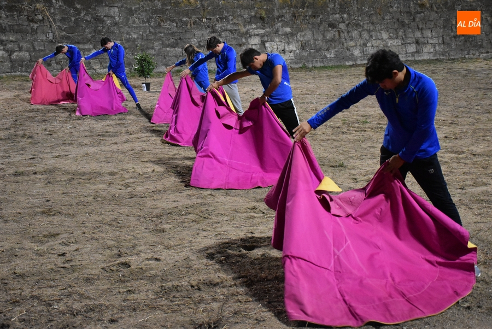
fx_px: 616
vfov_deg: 29.9
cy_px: 164
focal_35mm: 45
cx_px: 246
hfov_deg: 43.6
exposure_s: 1/60
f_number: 4
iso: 6400
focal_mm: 30
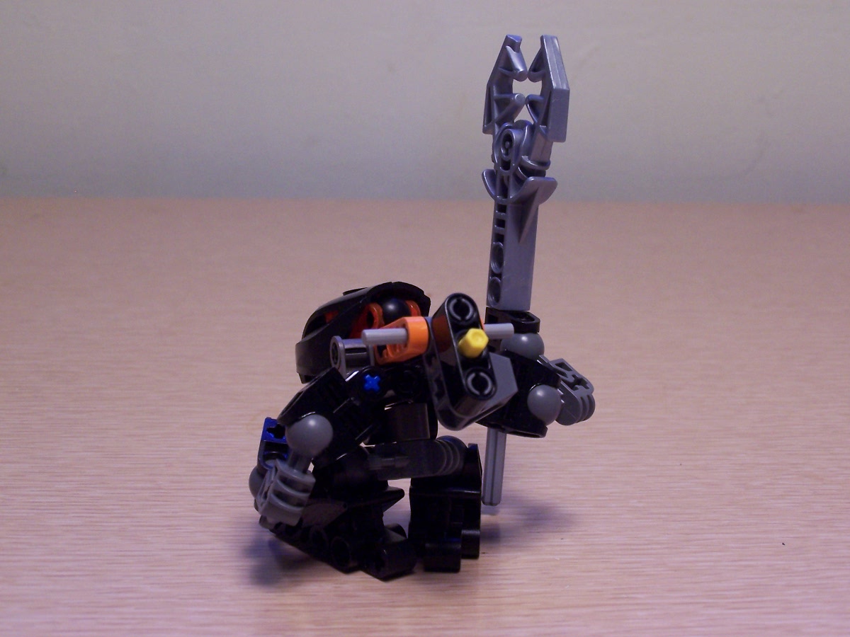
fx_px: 1645
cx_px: 425
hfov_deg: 29.0
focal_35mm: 67
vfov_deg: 21.9
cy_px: 318
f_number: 3.2
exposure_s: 1/20
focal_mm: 11.1
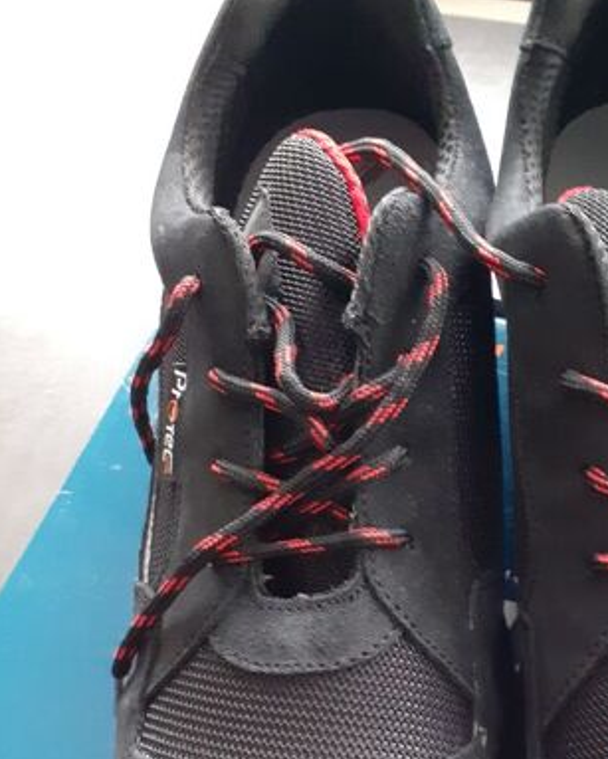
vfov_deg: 41.3
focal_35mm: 44
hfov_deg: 33.4
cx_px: 471
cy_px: 519
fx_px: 989
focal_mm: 3.6
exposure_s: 1/25
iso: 500
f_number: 1.9
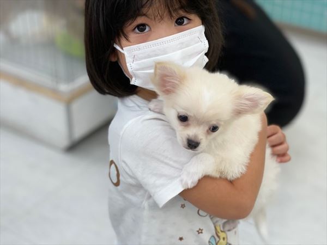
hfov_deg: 30.3
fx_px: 605
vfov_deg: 22.9
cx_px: 164
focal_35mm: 64
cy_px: 122
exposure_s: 1/120
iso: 160
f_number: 2.2
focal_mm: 7.5
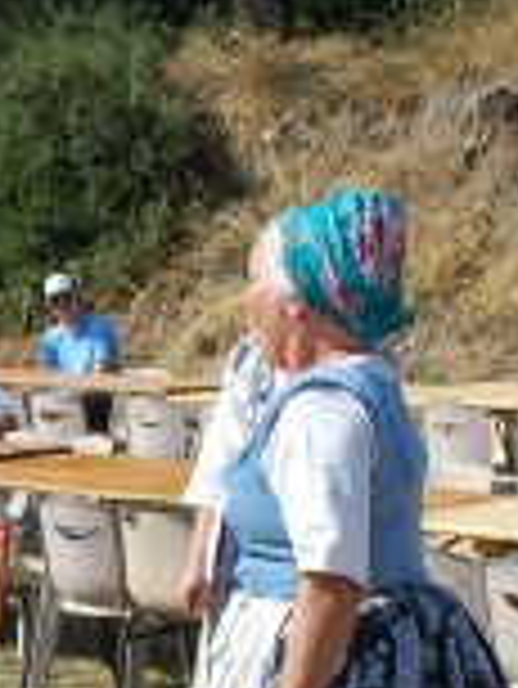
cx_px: -266
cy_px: 524
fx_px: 2650
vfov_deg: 14.8
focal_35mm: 133
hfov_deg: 10.7
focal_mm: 22
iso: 100
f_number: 7.1
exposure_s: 1/200
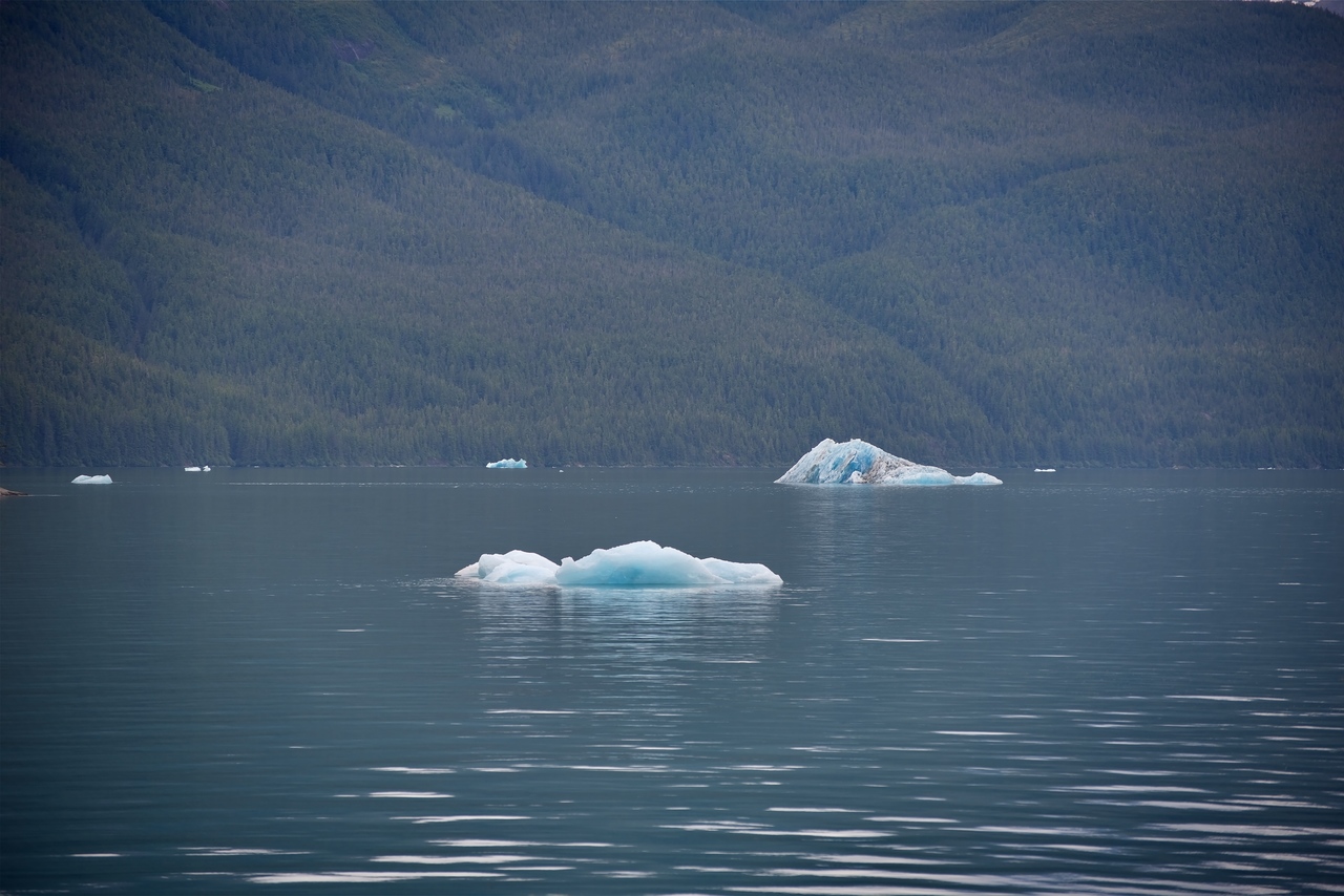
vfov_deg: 8.9
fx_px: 5788
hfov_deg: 13.2
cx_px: 672
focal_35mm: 155
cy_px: 448
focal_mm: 155
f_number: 4.8
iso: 125
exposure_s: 1/320
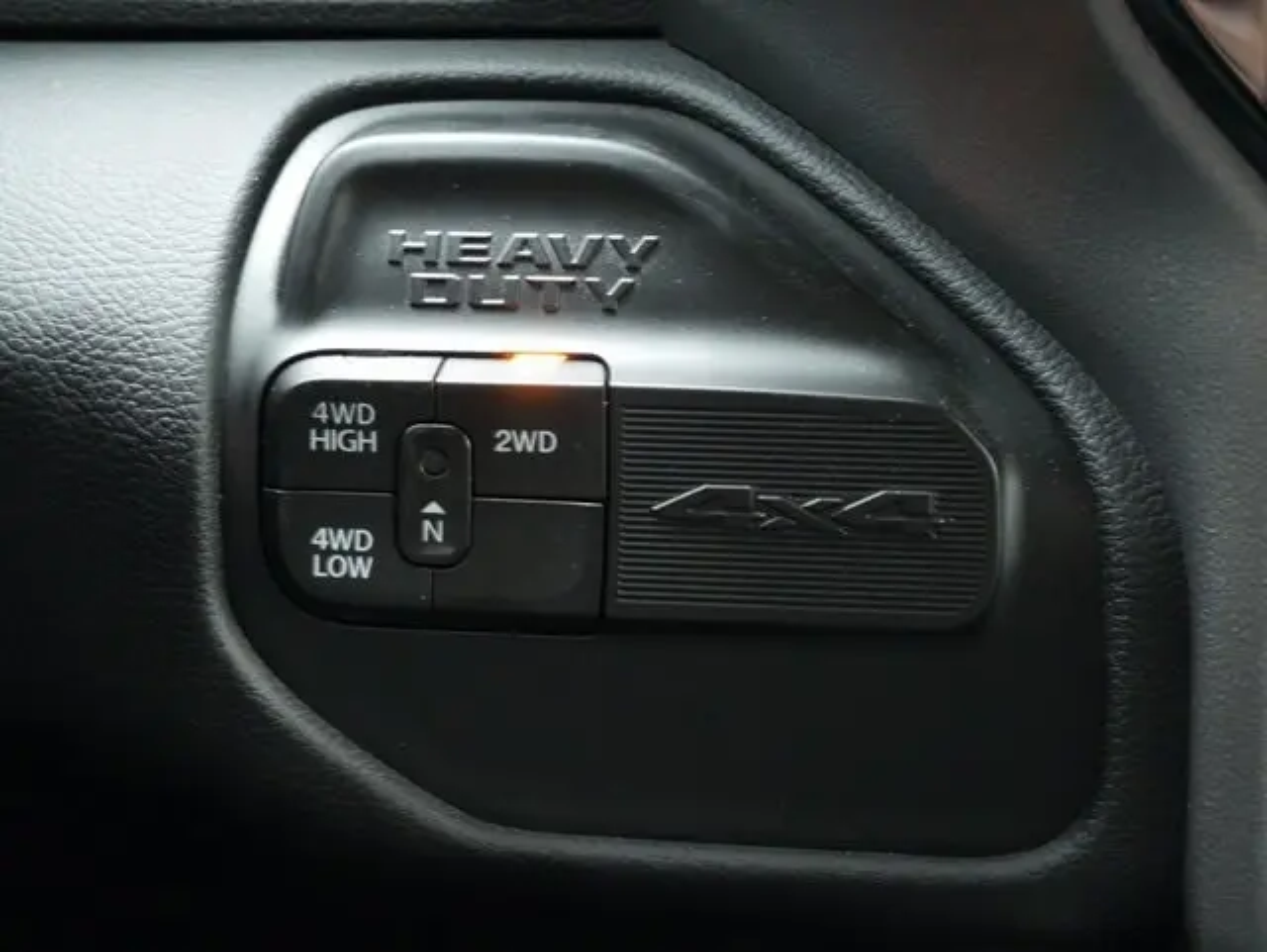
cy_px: 476
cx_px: 634
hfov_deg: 27.8
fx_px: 2564
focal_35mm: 70
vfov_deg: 21.0
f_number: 5.6
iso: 3200
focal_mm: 35
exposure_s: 1/8
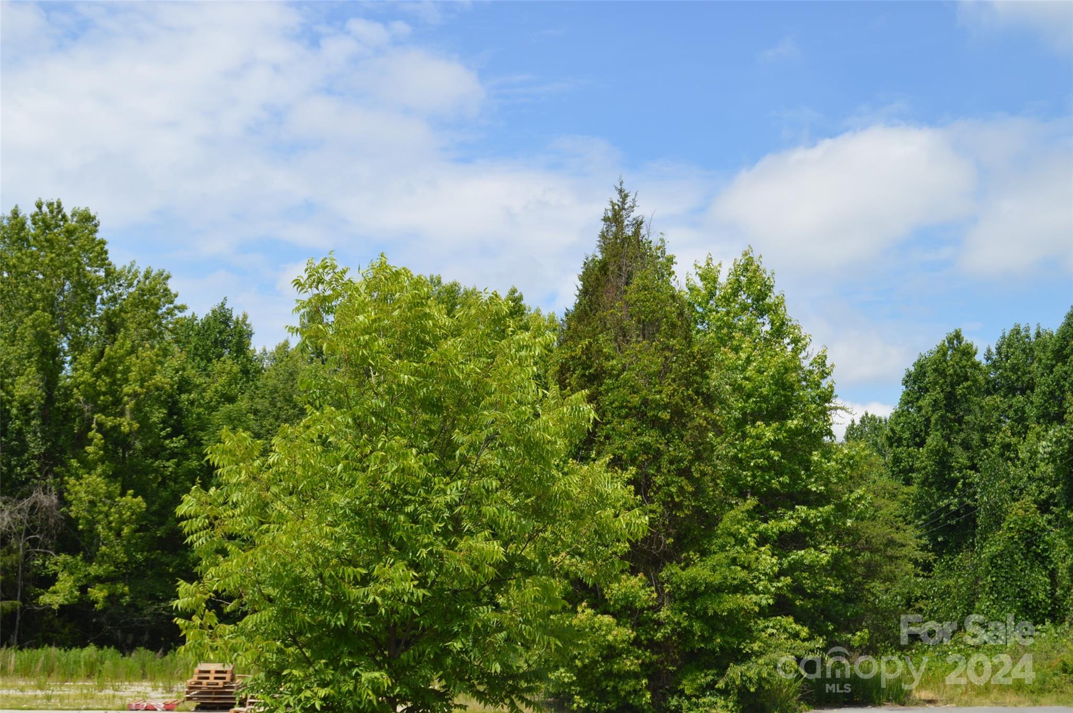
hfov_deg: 43.6
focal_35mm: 45
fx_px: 1340
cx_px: 536
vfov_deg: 29.8
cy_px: 356
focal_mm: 30
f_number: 8
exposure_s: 1/250
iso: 100
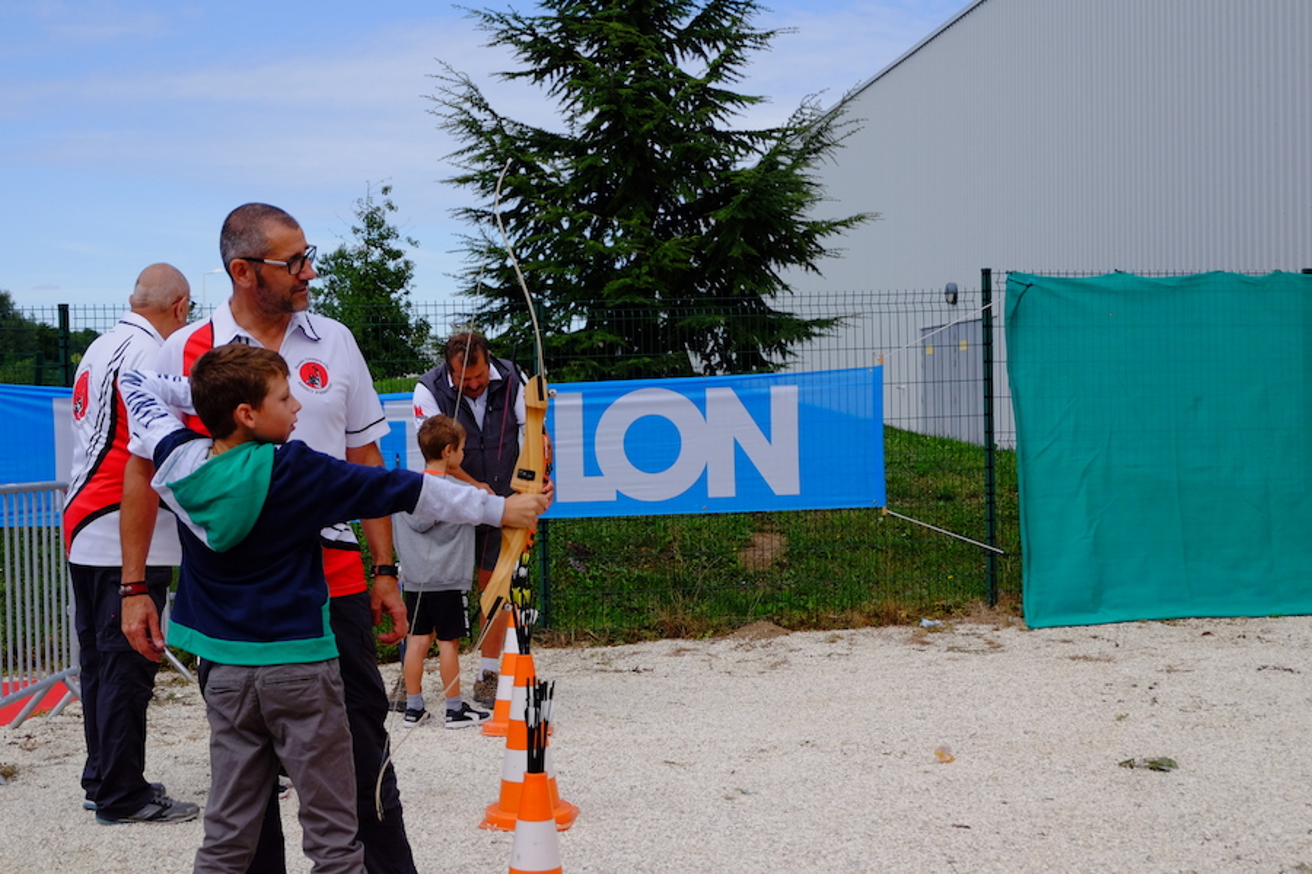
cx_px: 656
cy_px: 437
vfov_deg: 26.5
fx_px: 1859
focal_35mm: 51
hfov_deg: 38.9
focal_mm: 34
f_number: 5.6
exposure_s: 1/2700
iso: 800
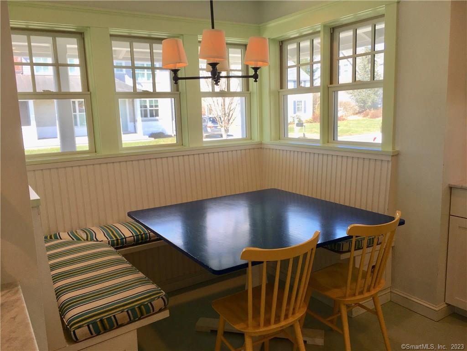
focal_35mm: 29
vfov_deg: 48.2
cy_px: 176
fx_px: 391
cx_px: 234
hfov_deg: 61.7
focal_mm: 4.15
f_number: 2.2
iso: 25
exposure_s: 1/120
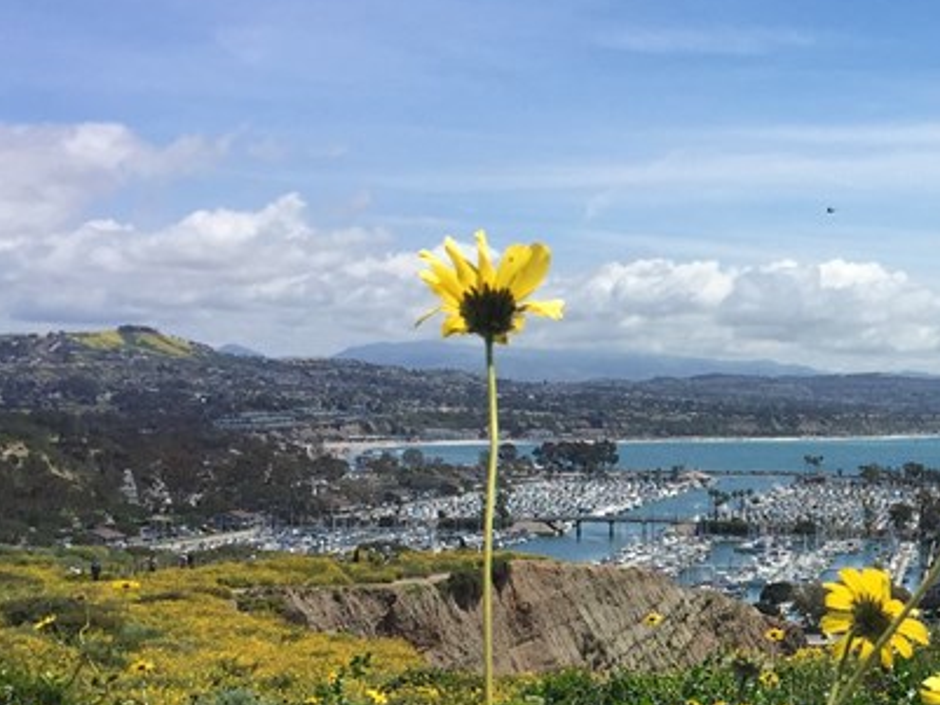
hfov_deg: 24.9
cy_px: 508
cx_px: 966
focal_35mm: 74
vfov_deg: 19.8
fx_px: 2010
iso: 32
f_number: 2.2
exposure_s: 1/2825
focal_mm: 4.15
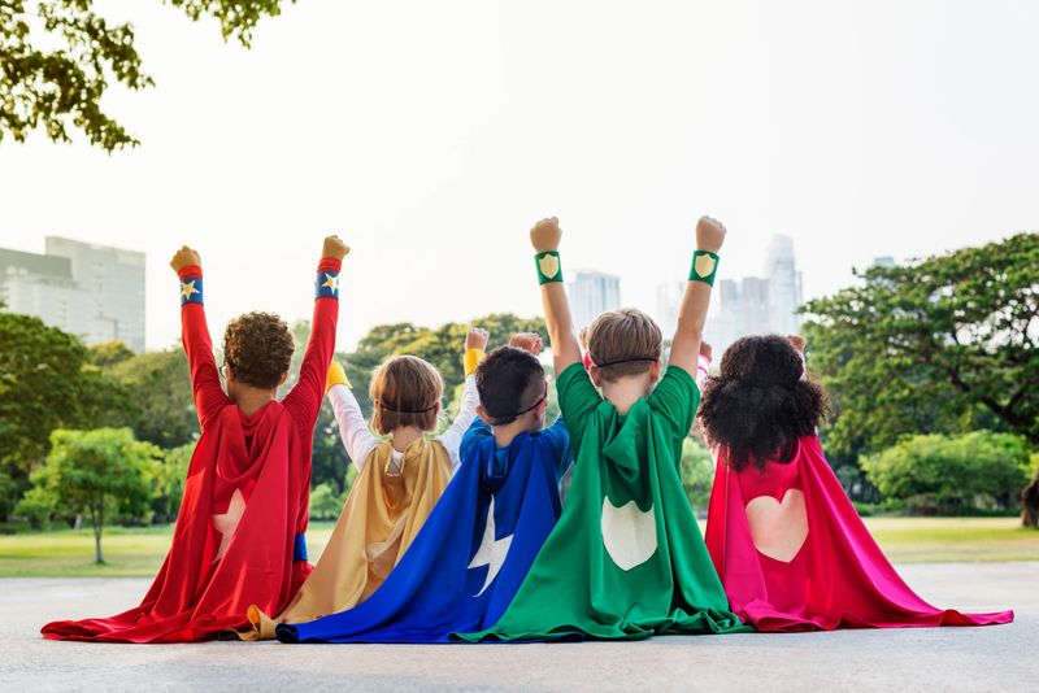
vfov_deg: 27.0
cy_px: 346
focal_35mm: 50
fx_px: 1443
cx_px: 520
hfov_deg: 39.6
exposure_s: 1/160
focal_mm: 50
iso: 100
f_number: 4.5
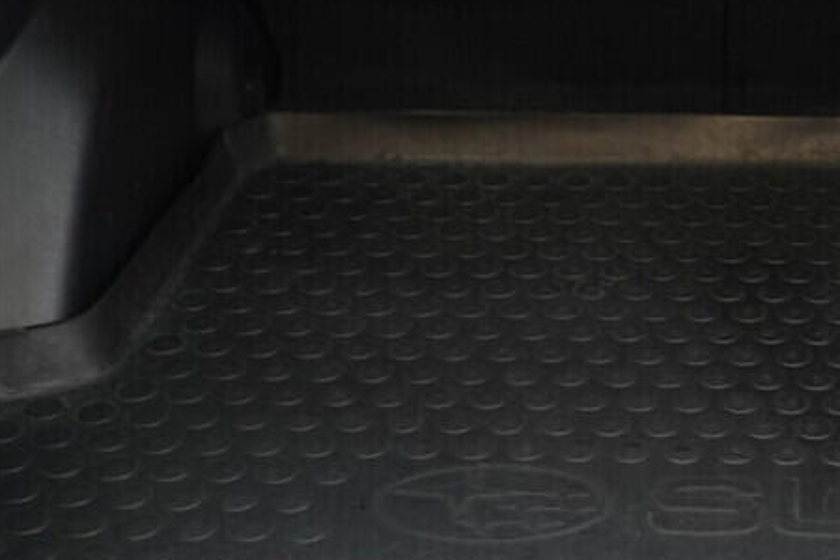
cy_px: -1
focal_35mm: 82
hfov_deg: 23.8
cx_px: 829
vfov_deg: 16.3
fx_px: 1913
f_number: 2.8
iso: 500
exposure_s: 1/40
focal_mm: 24
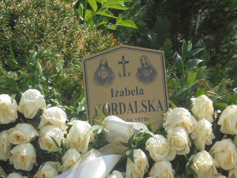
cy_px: 91
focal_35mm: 160
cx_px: 121
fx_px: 1095
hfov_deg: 12.3
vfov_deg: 9.3
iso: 100
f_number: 6.5
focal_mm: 27.6
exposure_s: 1/250
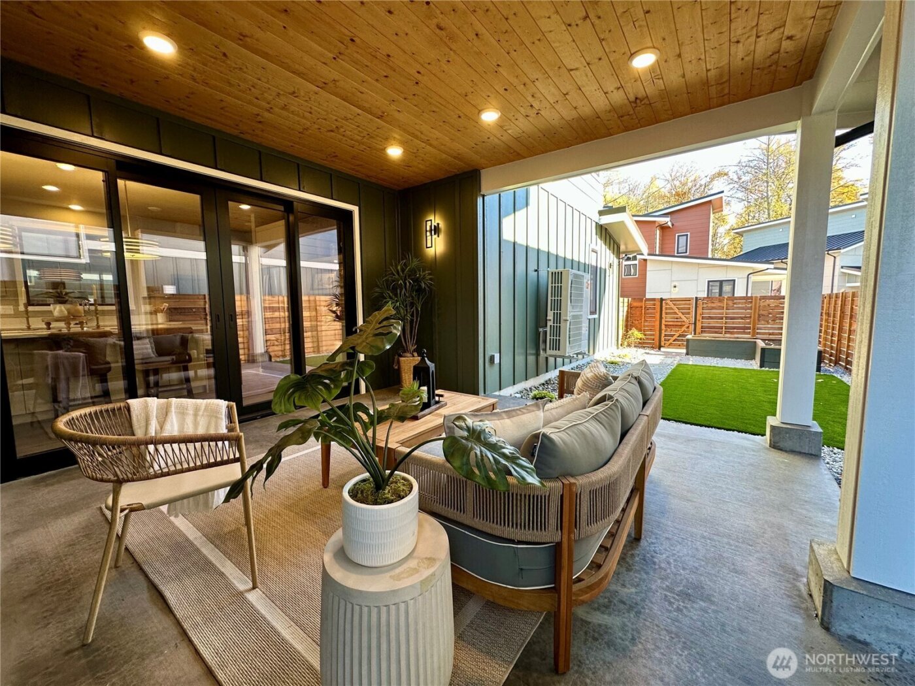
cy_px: 343
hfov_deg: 102.1
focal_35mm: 14
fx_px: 370
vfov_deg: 85.7
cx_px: 458
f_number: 2.2
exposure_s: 1/120
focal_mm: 2.22
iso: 80
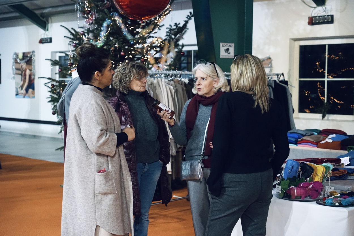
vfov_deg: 22.6
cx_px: 177
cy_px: 118
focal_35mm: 60
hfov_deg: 33.4
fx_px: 590
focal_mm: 60
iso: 5000
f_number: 4.5
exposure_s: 1/160
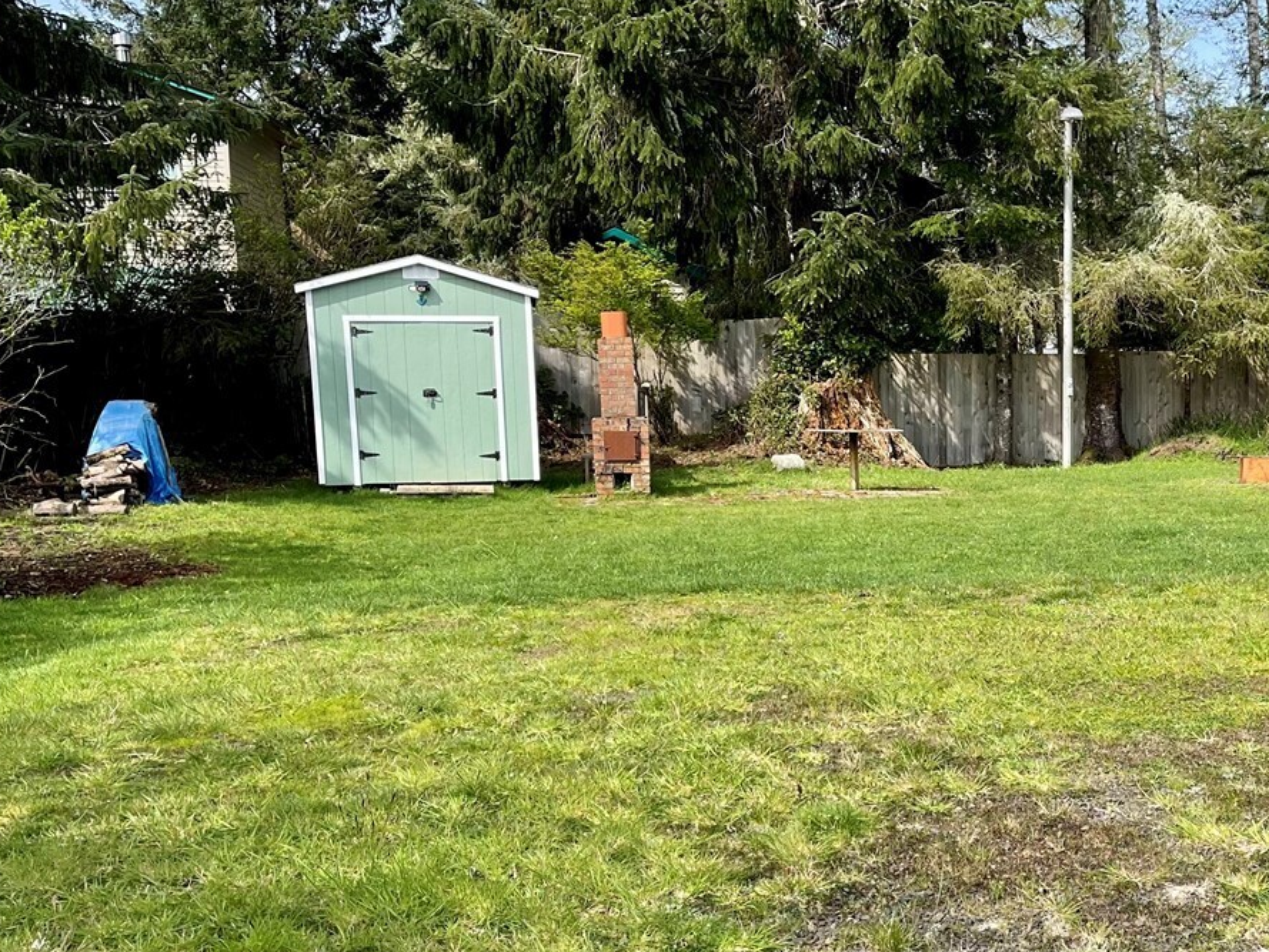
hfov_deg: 40.0
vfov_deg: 32.0
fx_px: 1650
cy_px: 604
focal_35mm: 45
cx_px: 1052
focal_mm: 5.1
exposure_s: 1/1597
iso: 32
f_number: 1.6
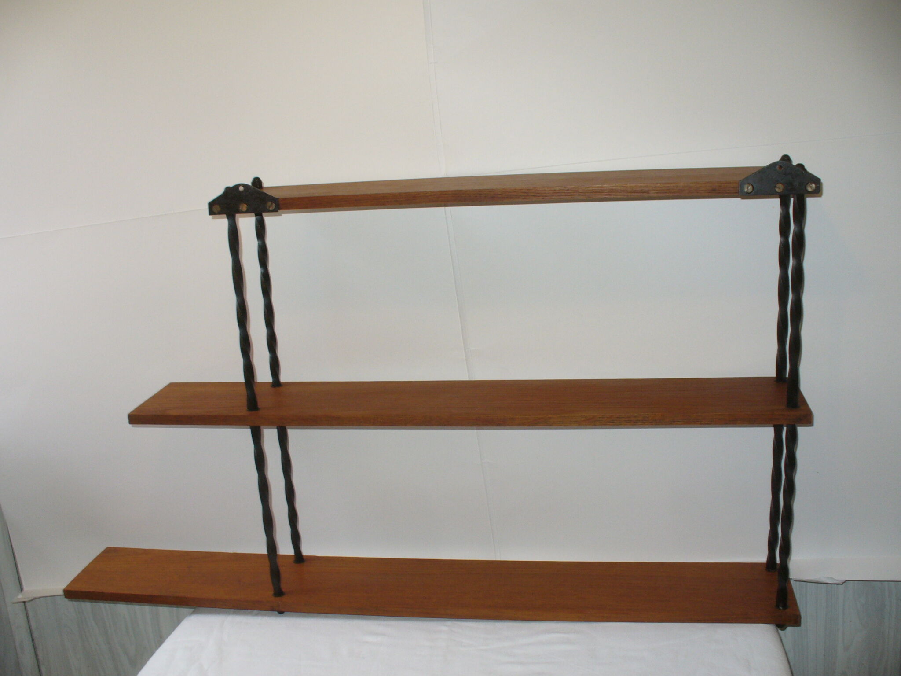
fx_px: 963
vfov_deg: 38.7
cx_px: 450
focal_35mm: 37
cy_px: 338
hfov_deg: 50.1
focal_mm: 6.1
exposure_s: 1/30
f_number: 2.8
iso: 100
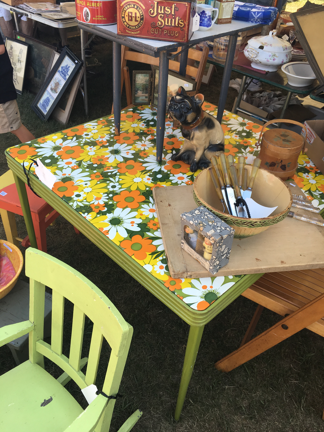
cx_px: 162
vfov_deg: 61.7
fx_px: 362
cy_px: 216
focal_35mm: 29
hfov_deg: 48.2
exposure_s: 1/251
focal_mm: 4.15
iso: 25
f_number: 2.2
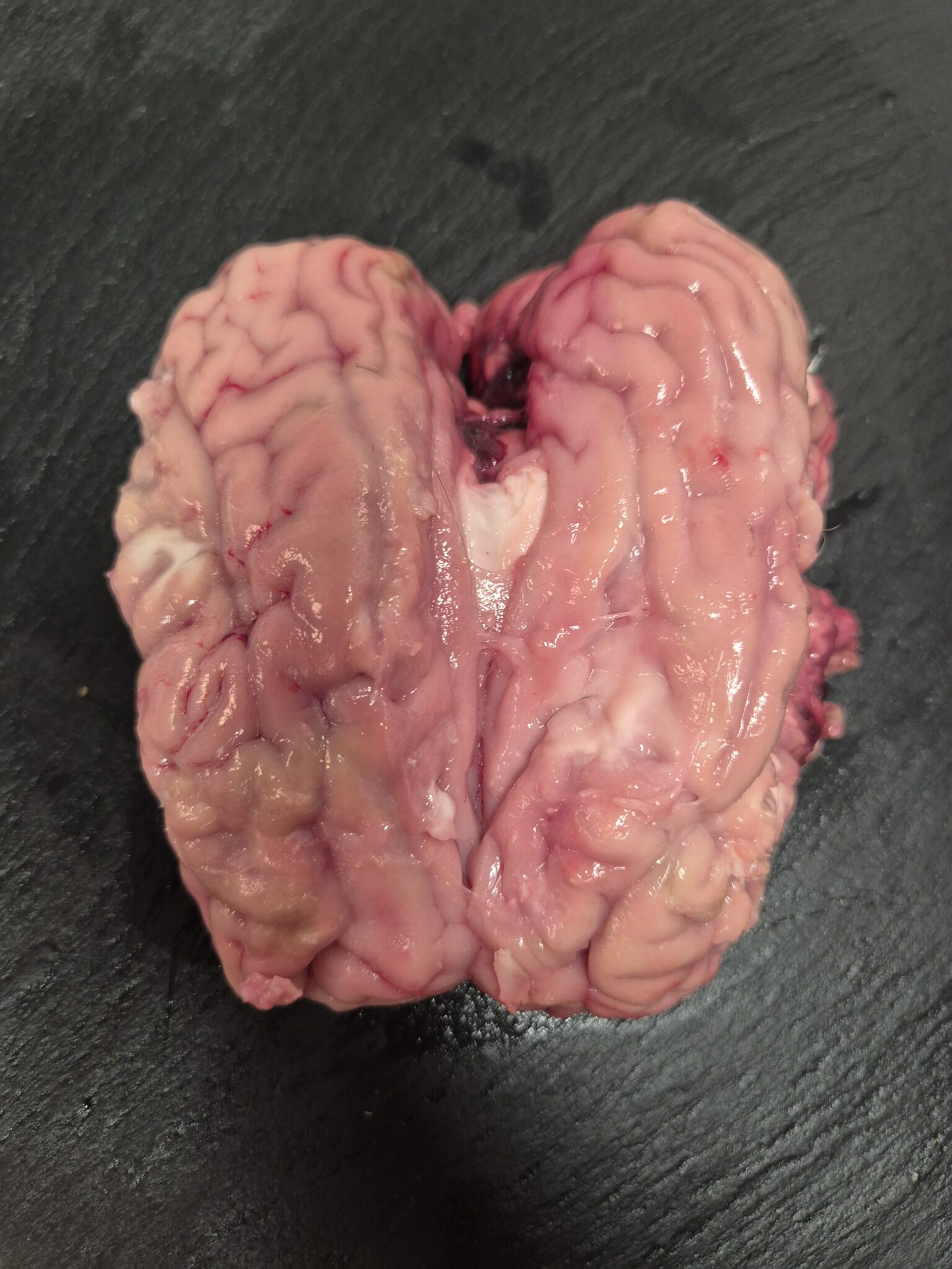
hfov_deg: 58.9
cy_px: 634
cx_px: 476
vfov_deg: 73.9
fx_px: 843
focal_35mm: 23
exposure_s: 1/100
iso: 250
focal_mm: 5.4
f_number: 1.8
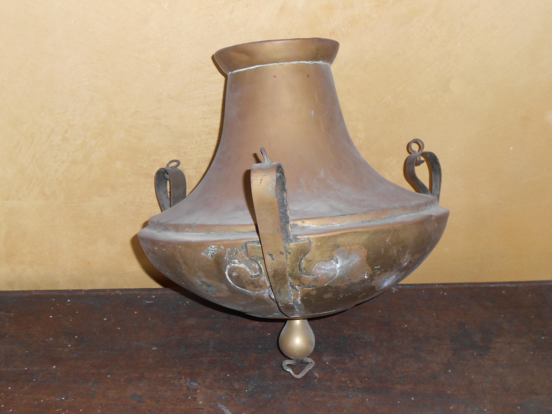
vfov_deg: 32.9
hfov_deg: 42.9
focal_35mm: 44
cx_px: 276
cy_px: 207
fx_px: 702
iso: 200
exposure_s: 1/30
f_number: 4.5
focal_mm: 7.8
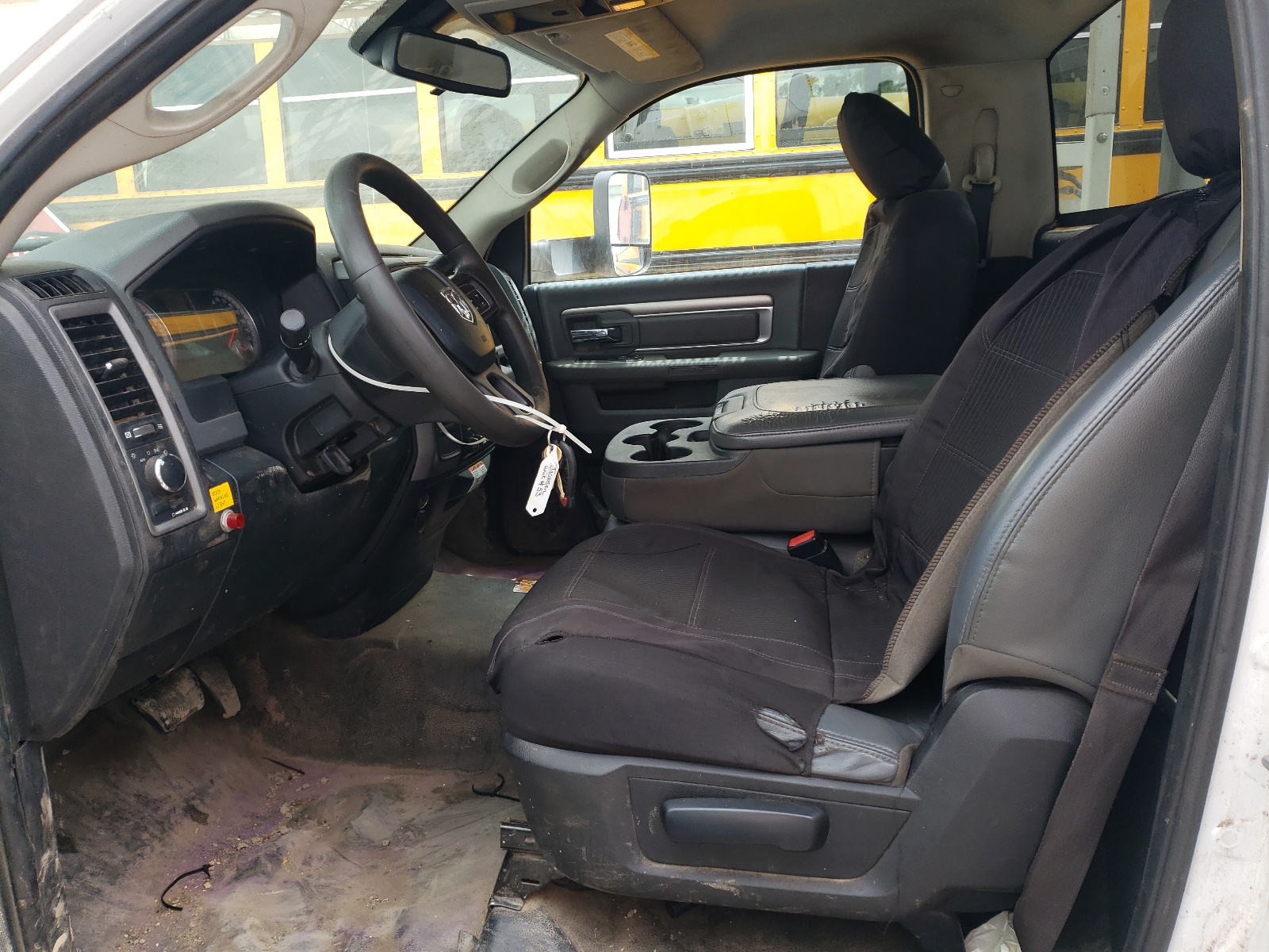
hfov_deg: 67.3
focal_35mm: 26
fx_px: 953
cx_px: 634
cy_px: 476
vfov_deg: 53.1
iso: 50
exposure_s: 1/175
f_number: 1.5
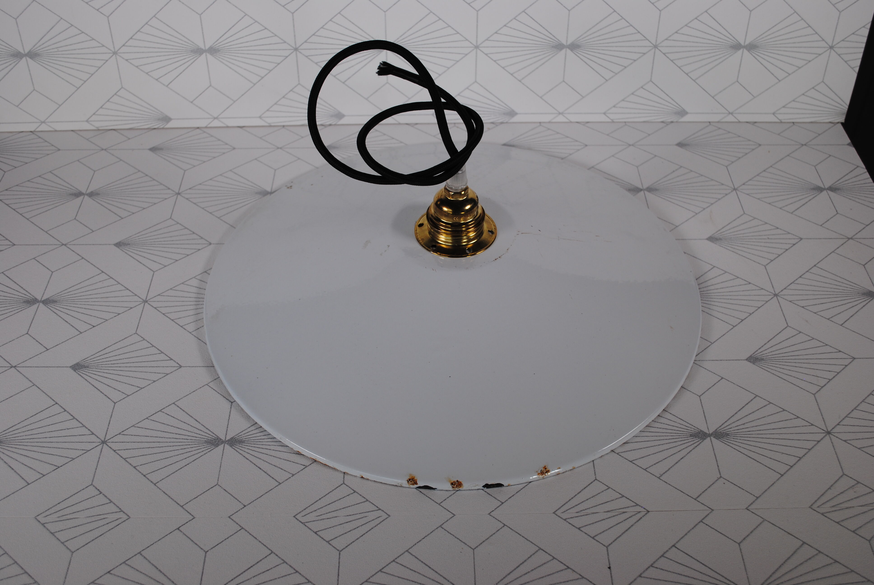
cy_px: 292
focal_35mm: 39
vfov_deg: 34.3
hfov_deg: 49.5
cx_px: 437
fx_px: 948
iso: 100
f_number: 6.3
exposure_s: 1/160
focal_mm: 26
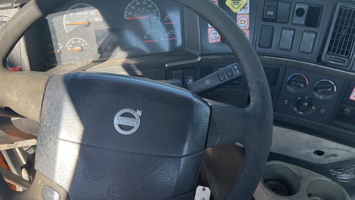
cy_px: 73
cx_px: 170
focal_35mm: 31
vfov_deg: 37.5
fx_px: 292
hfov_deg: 62.6
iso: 50
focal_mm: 5.1
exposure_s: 1/362
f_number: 1.6
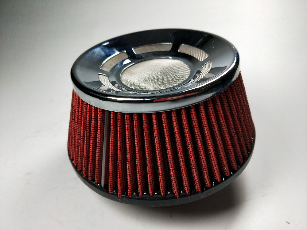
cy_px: 115
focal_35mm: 25
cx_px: 154
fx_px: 222
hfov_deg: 69.4
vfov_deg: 54.9
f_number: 1.7
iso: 33
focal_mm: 4.27
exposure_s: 1/184
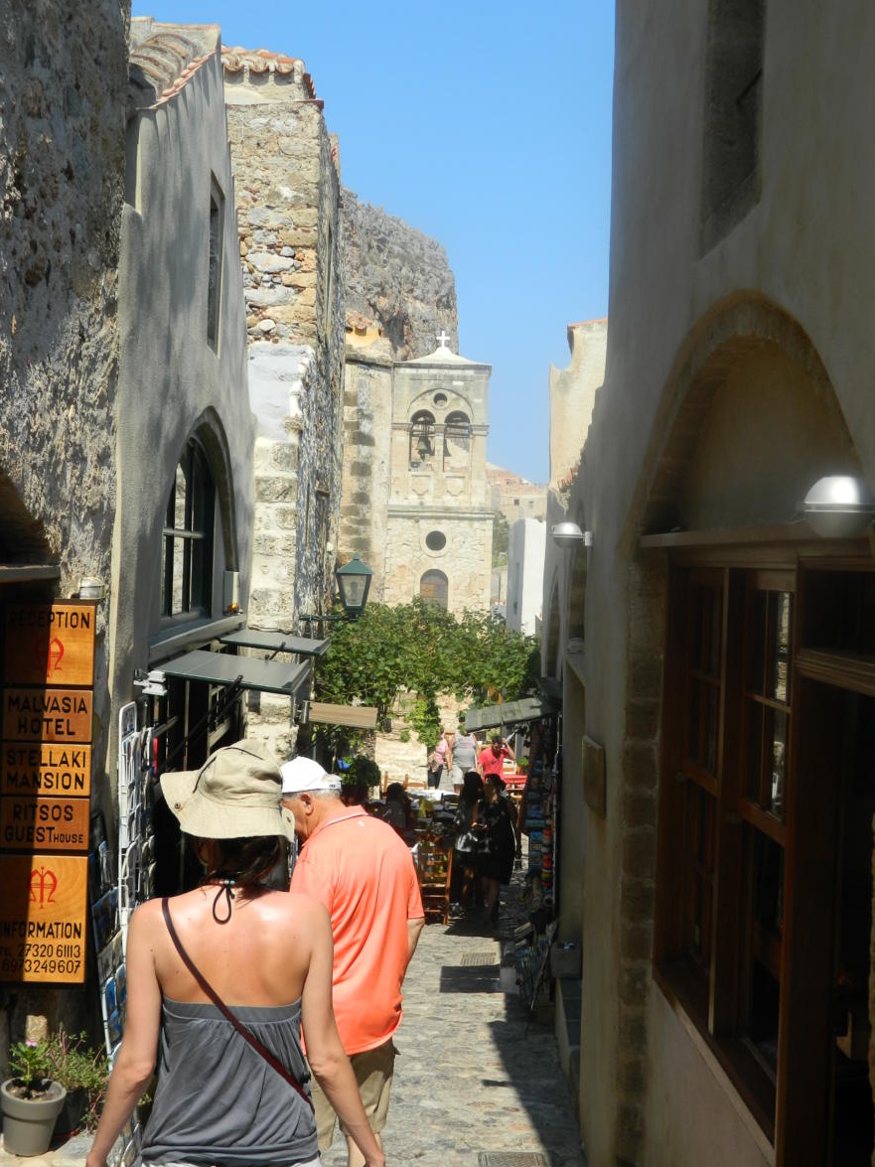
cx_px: 438
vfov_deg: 39.7
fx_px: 1618
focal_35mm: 48
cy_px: 589
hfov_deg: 30.3
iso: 80
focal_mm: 8.4
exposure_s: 1/800
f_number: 3.6
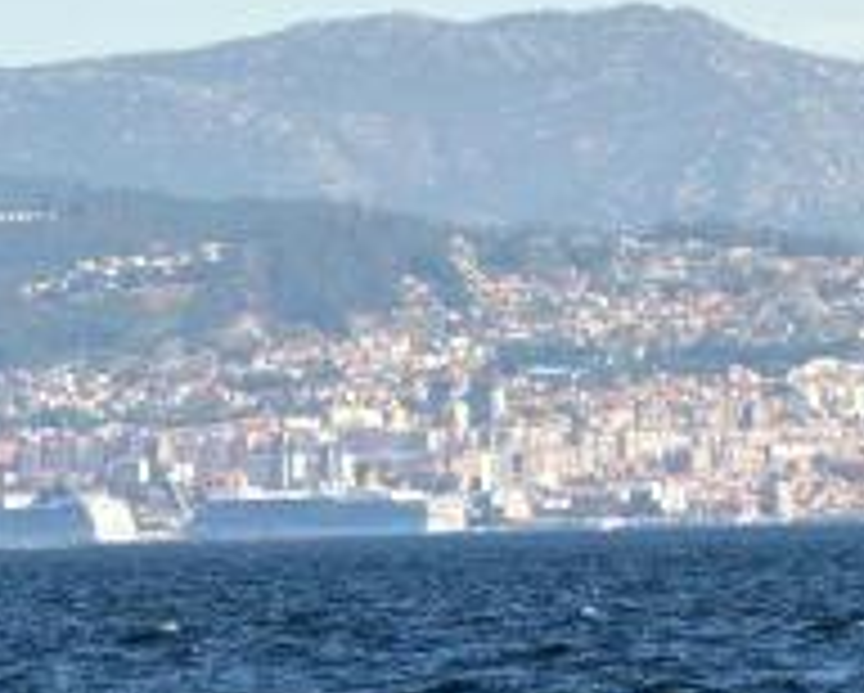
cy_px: 90
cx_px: 752
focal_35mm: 781
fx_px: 19991
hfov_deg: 2.5
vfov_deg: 2.0
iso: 160
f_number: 10
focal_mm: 200
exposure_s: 1/400
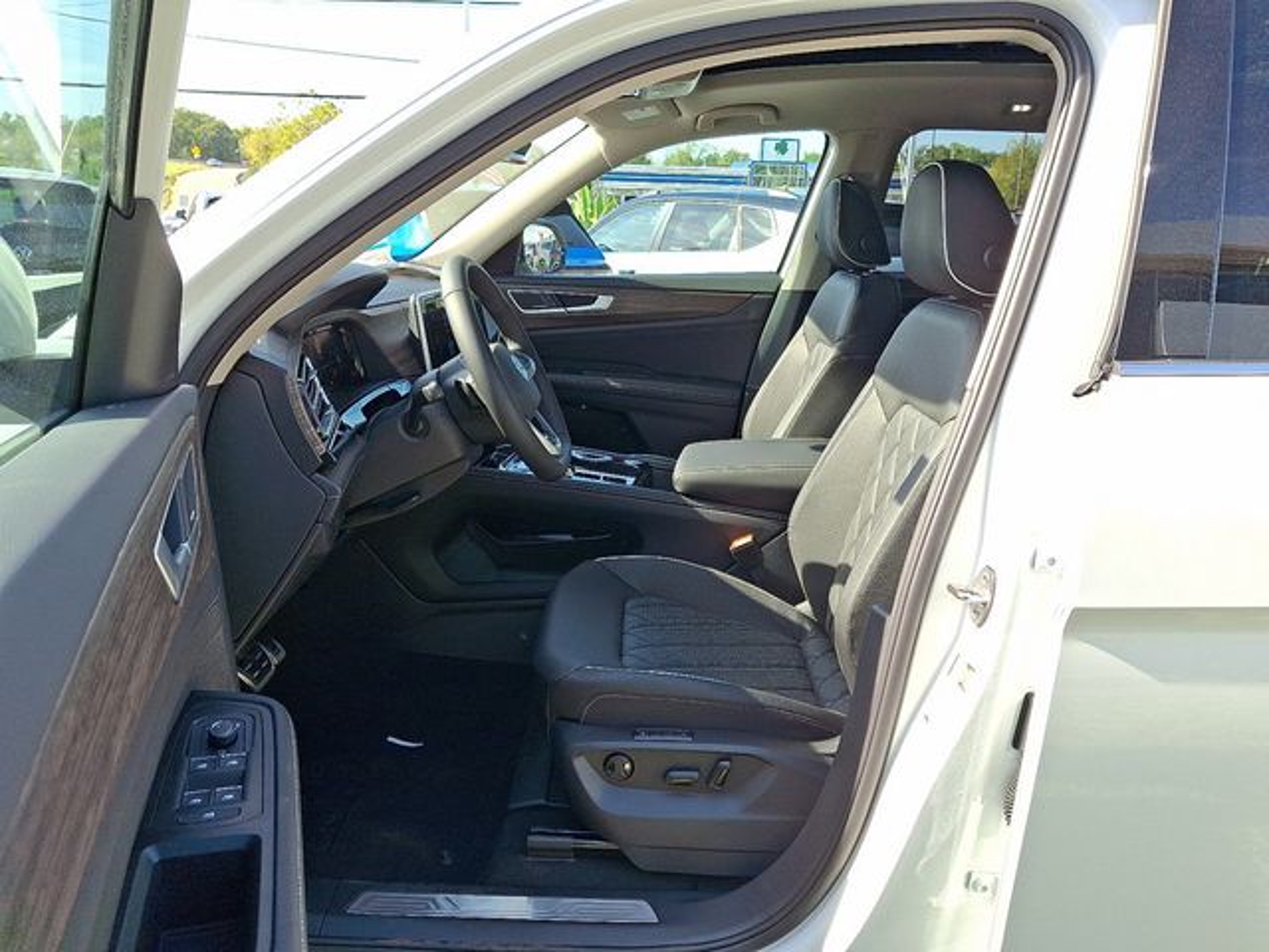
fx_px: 916
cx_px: 634
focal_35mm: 25
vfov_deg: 54.9
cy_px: 476
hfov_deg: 69.4
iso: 25
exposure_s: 1/256
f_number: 1.8
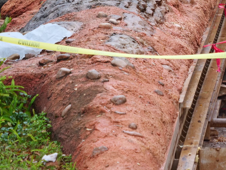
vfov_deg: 4.7
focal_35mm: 317
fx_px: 2070
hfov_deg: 6.2
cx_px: 280
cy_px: 3
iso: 320
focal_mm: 60
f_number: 4
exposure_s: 1/125
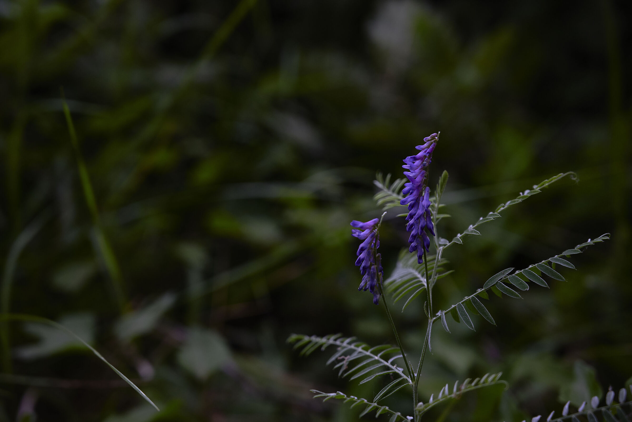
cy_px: 211
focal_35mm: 61
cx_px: 316
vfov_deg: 22.3
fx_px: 1071
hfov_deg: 32.9
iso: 800
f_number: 5
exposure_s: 1/250
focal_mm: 61
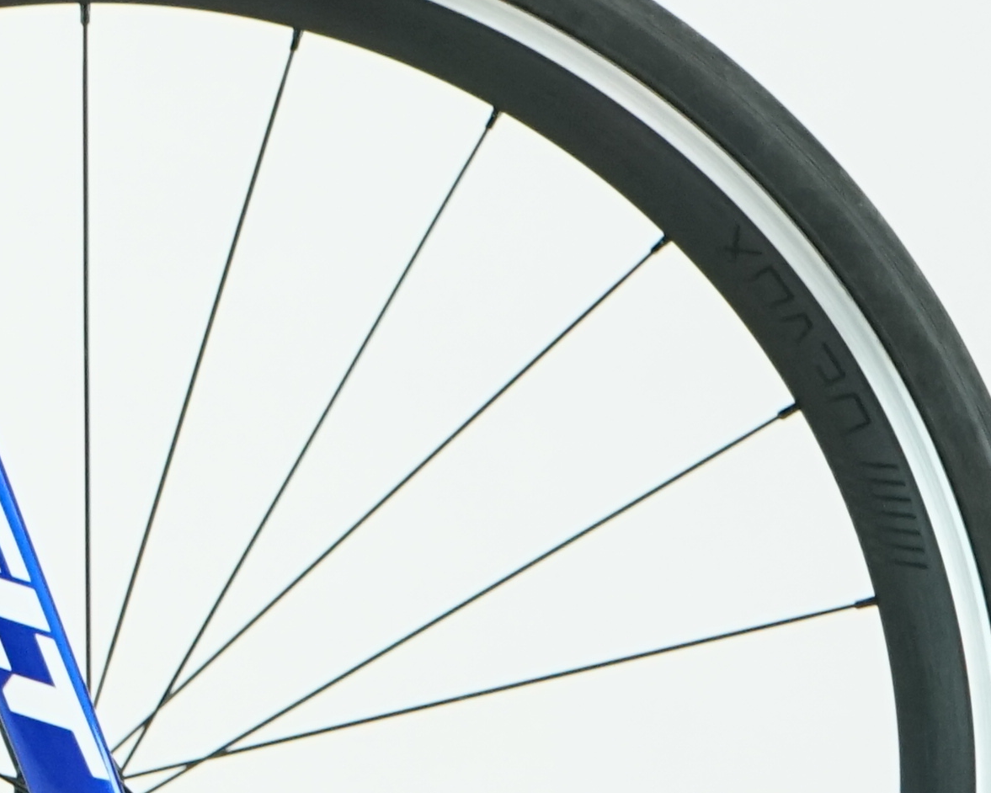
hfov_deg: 6.4
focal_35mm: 287
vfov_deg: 5.4
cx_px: -1375
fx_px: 8419
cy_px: 280
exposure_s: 1/200
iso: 1600
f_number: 5.6
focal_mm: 60
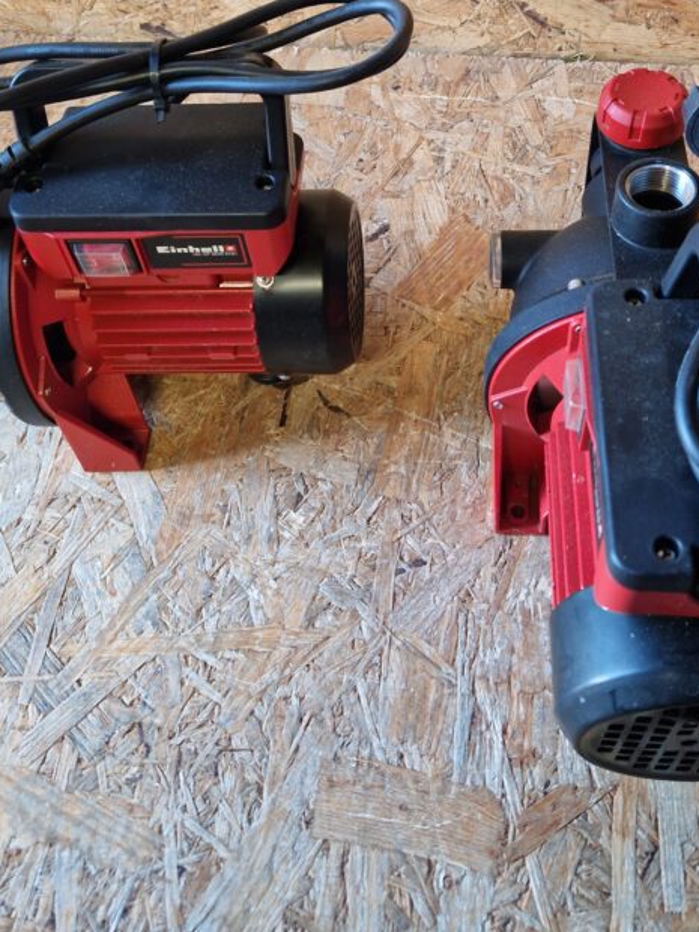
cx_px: 383
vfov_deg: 47.6
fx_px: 1023
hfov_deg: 37.7
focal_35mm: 38
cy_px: 265
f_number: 1.8
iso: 50
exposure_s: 1/100
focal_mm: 5.4
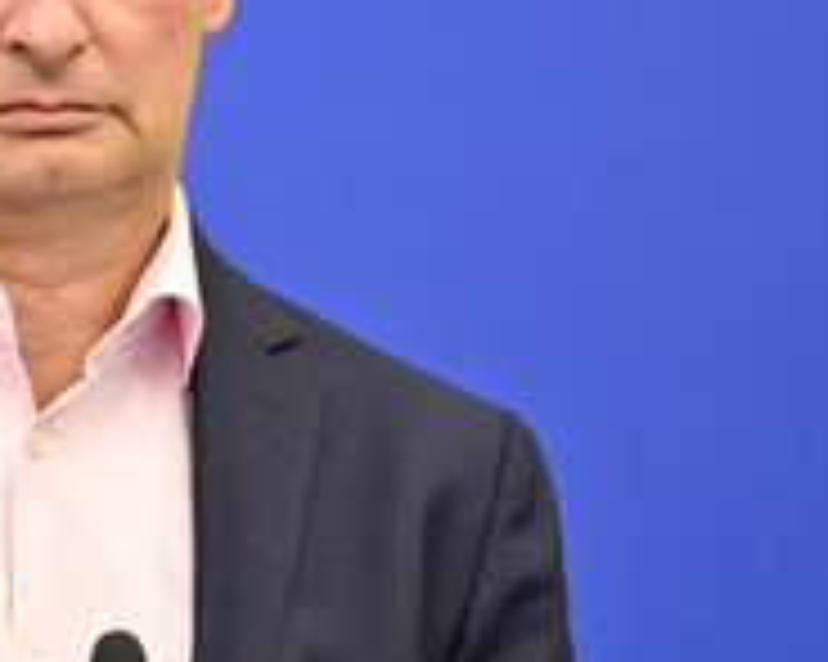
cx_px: 38
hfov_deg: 4.2
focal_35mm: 461
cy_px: 239
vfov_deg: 3.4
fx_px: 11291
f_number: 2.8
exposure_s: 1/800
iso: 6400
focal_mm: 200
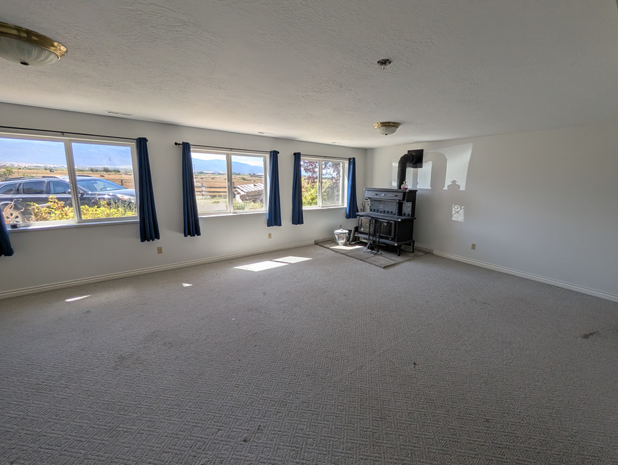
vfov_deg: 89.9
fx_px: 232
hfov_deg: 105.9
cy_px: 218
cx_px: 331
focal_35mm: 13
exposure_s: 1/580
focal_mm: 2.02
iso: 51
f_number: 1.7
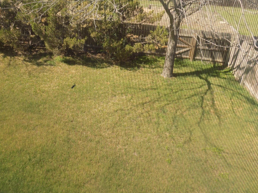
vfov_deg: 44.8
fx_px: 231
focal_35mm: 31
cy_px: 66
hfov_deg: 57.6
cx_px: 95
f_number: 3.1
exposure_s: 1/160
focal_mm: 4
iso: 80
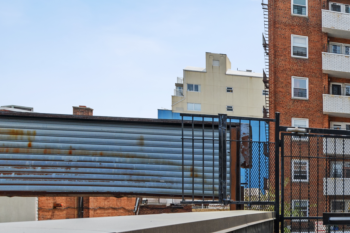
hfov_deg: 25.2
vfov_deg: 25.1
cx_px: 563
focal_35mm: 52
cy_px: 213
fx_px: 506
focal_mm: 16
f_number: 8
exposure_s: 1/500
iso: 250
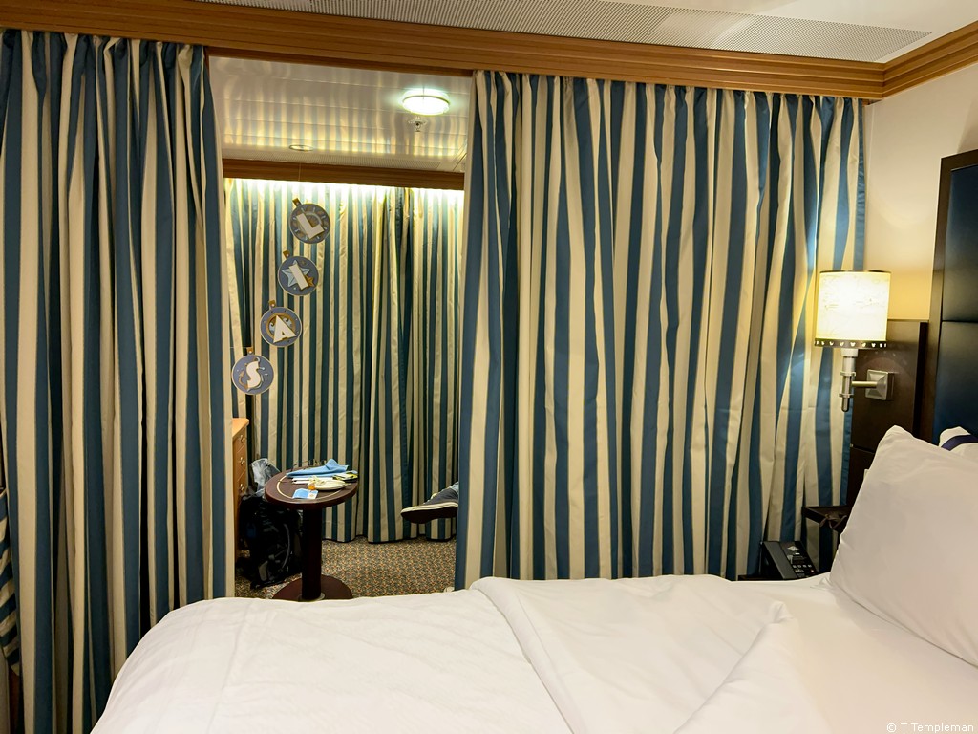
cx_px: 489
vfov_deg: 53.1
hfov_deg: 67.3
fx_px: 735
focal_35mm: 26
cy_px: 367
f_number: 1.5
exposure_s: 1/60
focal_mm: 5.7
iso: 250
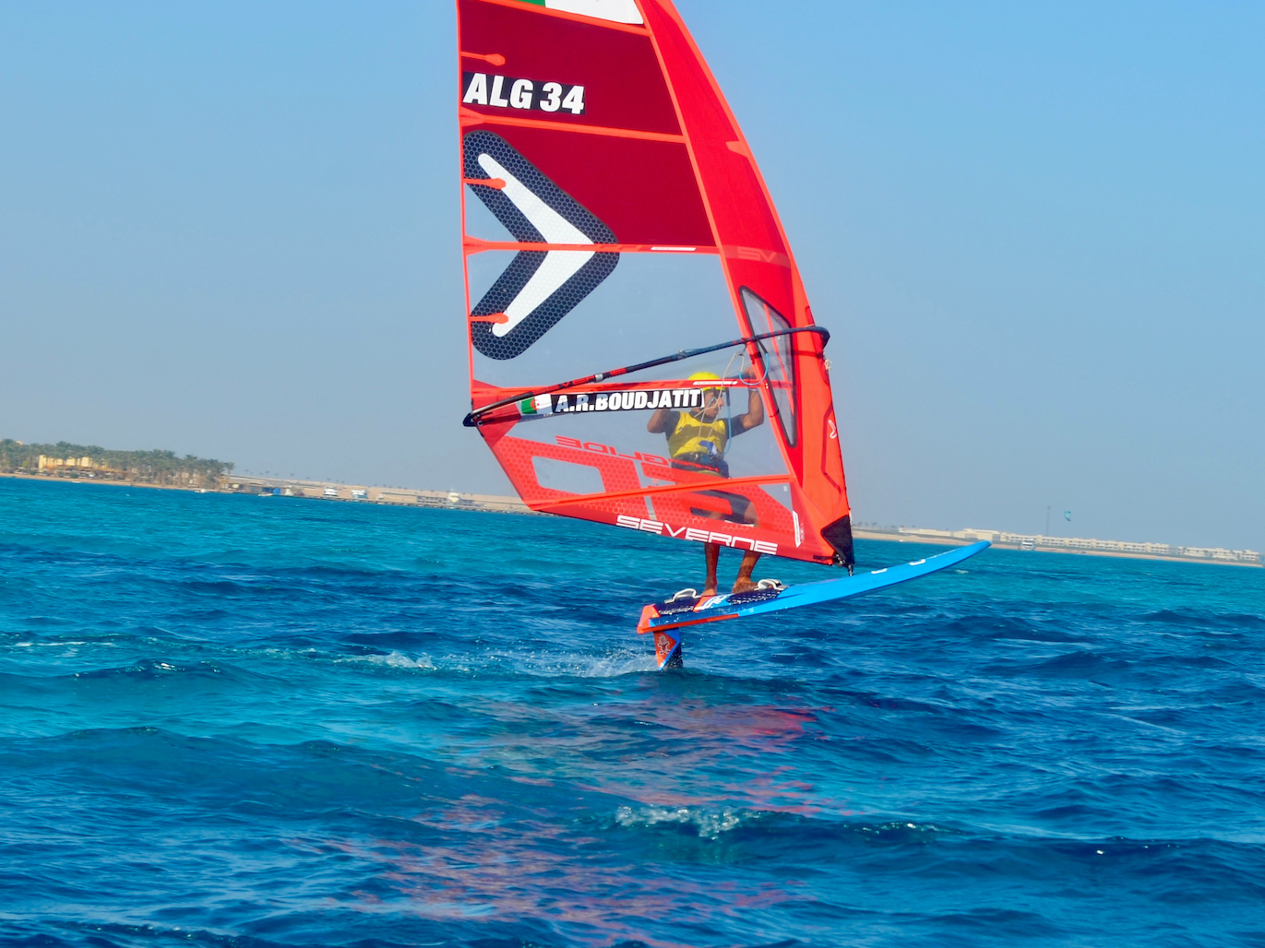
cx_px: 1028
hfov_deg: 15.5
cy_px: 405
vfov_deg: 11.8
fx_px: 4604
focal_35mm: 126
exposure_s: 1/320
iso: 100
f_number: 9
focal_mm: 50
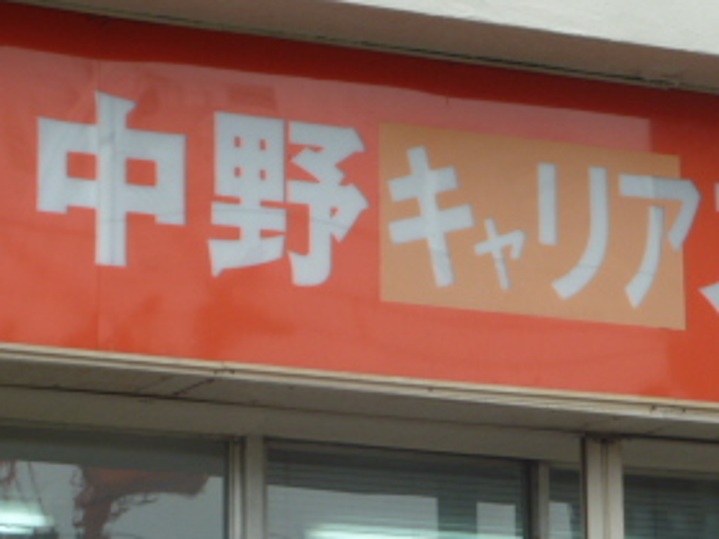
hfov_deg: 11.0
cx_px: 585
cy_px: 273
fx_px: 3716
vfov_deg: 8.3
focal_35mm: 179
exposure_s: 1/200
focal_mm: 12.8
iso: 80
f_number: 4.2
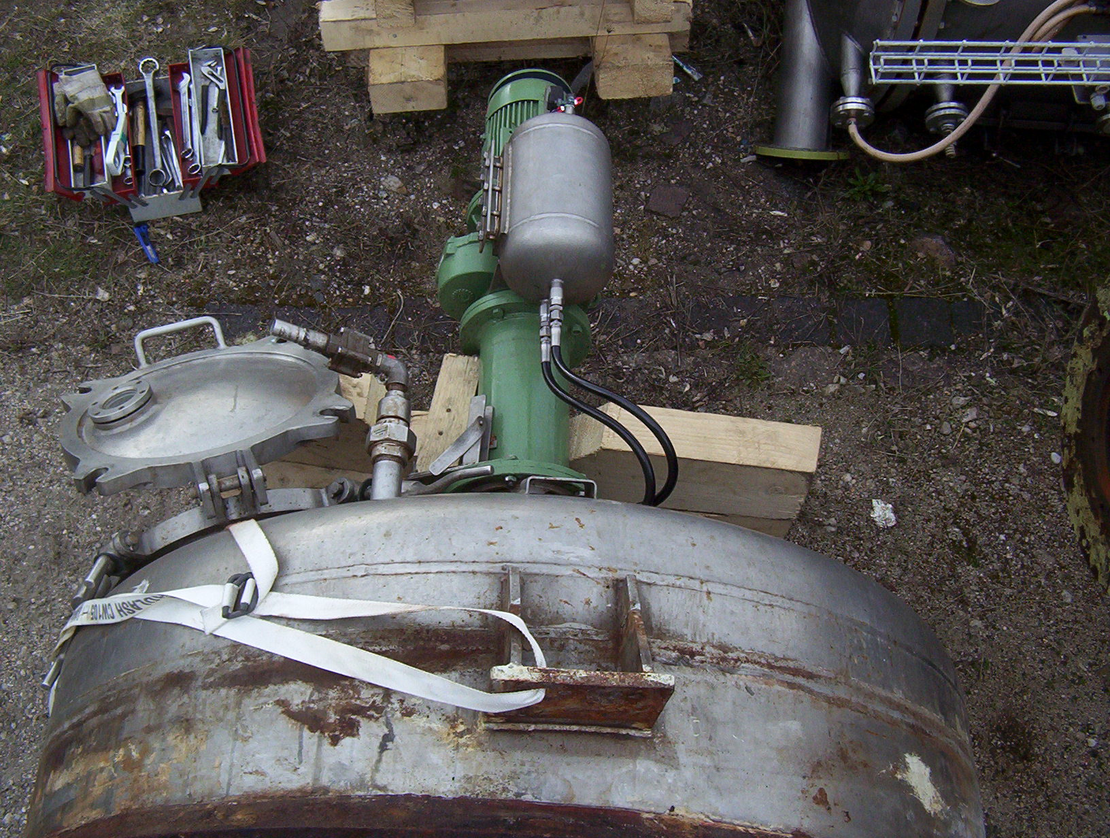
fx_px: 1254
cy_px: 419
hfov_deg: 47.8
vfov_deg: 37.0
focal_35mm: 39
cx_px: 555
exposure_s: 1/291
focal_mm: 5.26
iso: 100
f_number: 3.84
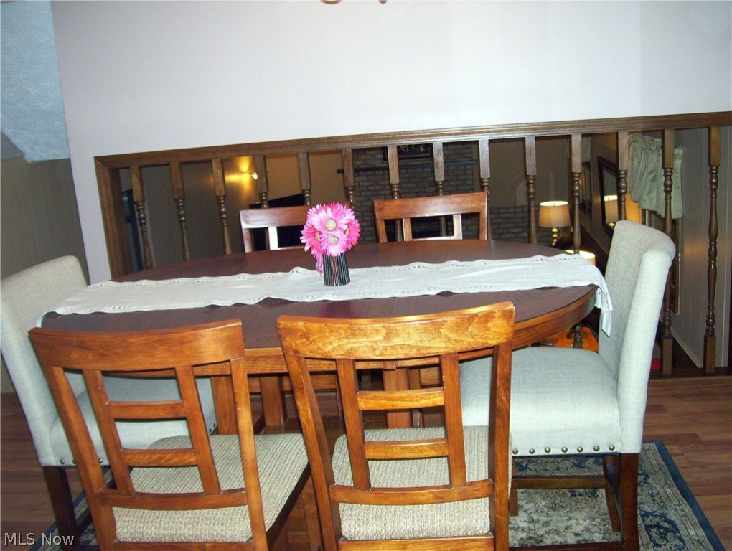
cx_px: 366
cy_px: 276
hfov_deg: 51.3
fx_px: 762
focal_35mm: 36
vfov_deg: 39.7
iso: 200
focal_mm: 6
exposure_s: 1/60
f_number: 2.7
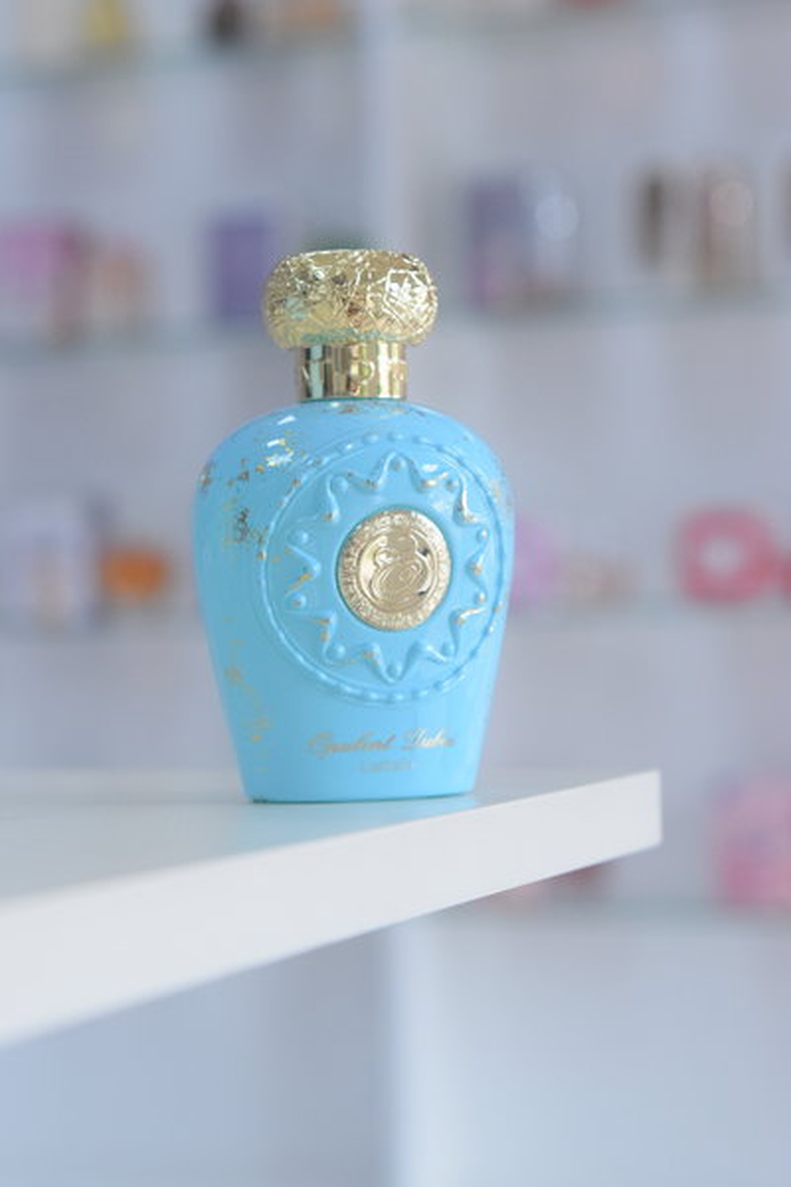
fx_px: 2719
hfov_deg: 16.6
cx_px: 396
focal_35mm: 82
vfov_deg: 24.6
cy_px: 594
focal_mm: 55
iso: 3200
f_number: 4.5
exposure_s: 1/400
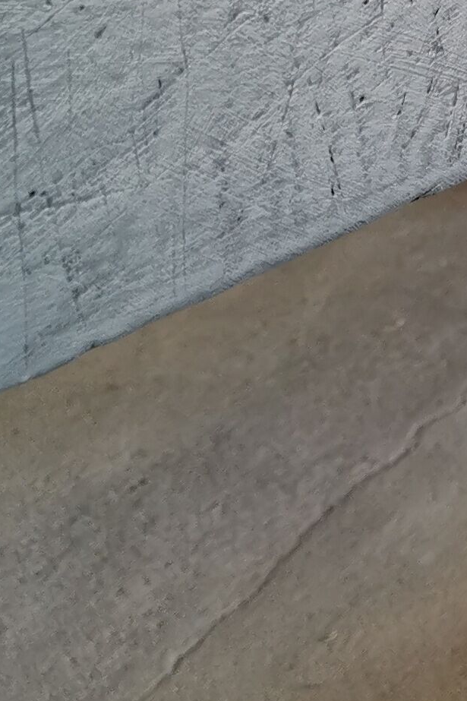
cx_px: 1024
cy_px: 43
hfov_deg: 10.9
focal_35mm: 111
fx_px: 2161
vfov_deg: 18.1
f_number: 1.8
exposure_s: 1/100
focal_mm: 5.58
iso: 64
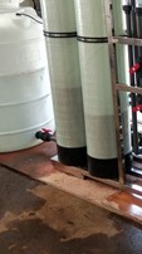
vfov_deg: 31.3
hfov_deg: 16.9
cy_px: 94
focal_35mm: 67
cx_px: 182
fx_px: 450
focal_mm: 3.69
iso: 200
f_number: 2.2
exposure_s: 1/33.3
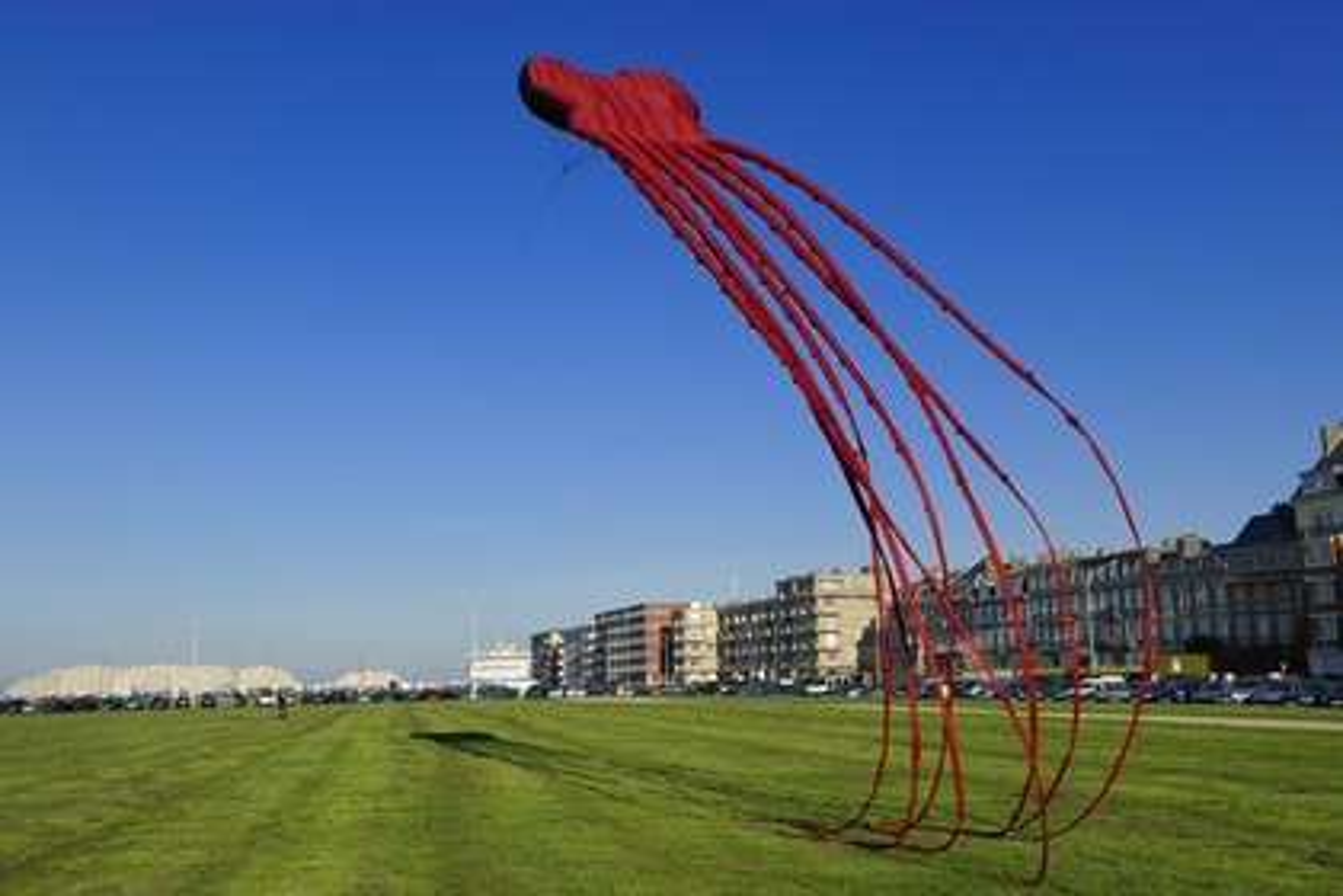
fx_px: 1418
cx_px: 672
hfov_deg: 50.7
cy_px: 448
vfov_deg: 35.1
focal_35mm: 38
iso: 200
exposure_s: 1/250
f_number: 13
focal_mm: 38
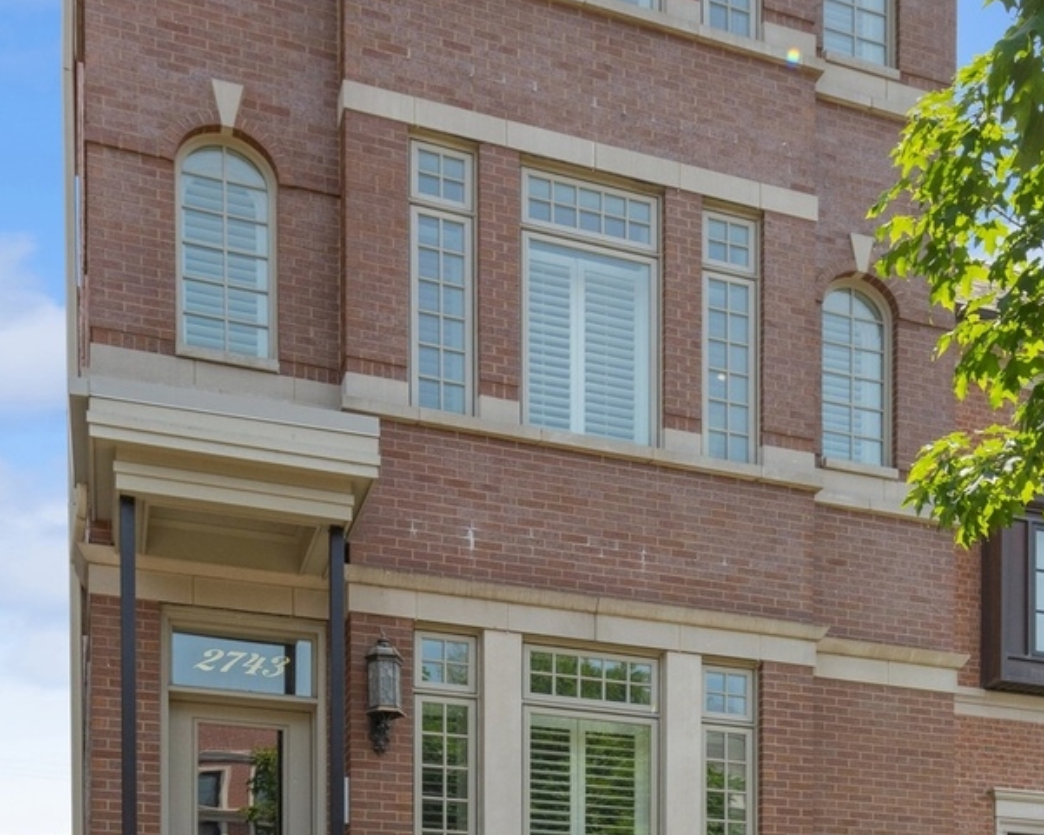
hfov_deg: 42.7
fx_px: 1329
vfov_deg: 34.8
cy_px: 349
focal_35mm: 43
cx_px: 613
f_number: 9
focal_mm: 17
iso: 320
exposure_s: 1/500
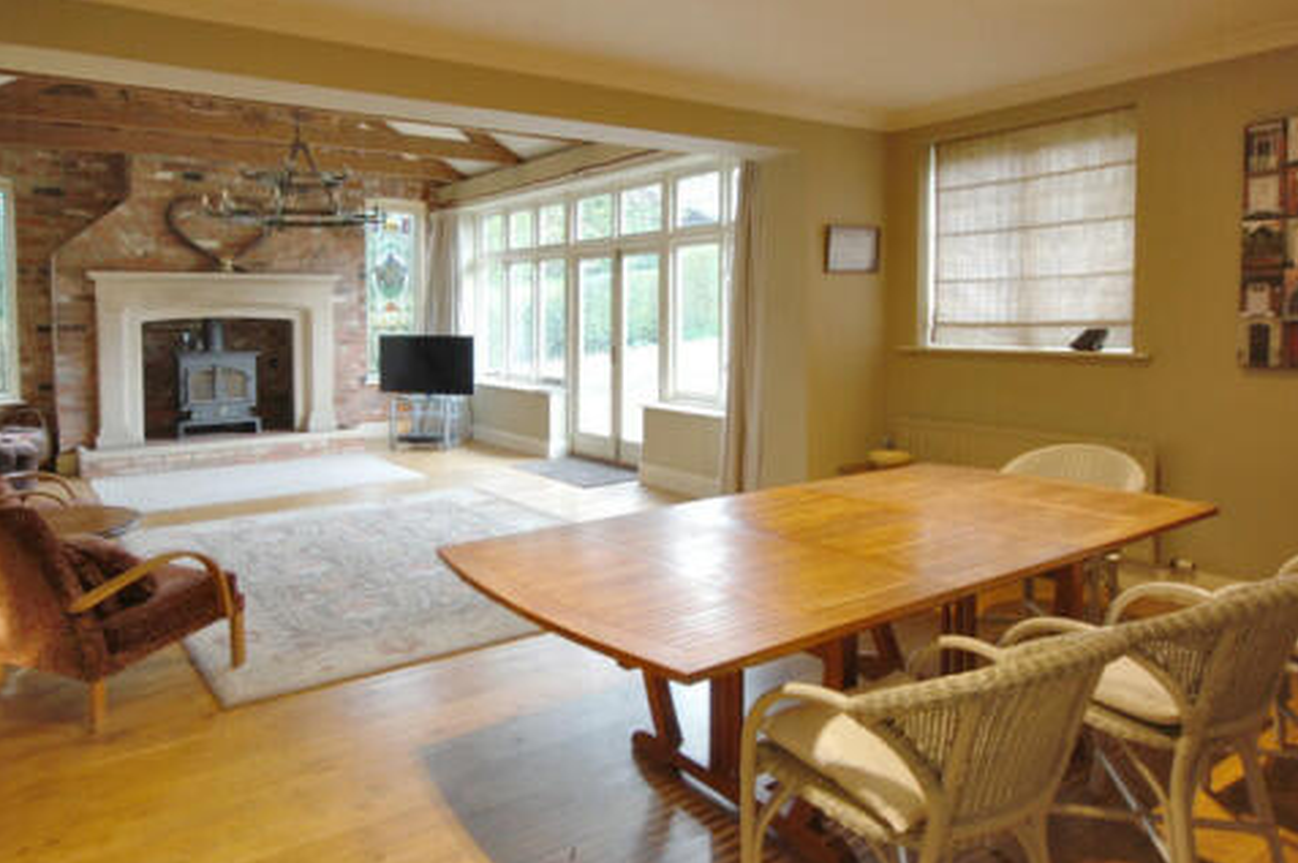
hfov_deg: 76.8
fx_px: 817
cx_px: 604
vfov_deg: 55.4
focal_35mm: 23
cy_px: 504
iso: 200
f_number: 4.2
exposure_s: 1/13
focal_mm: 11
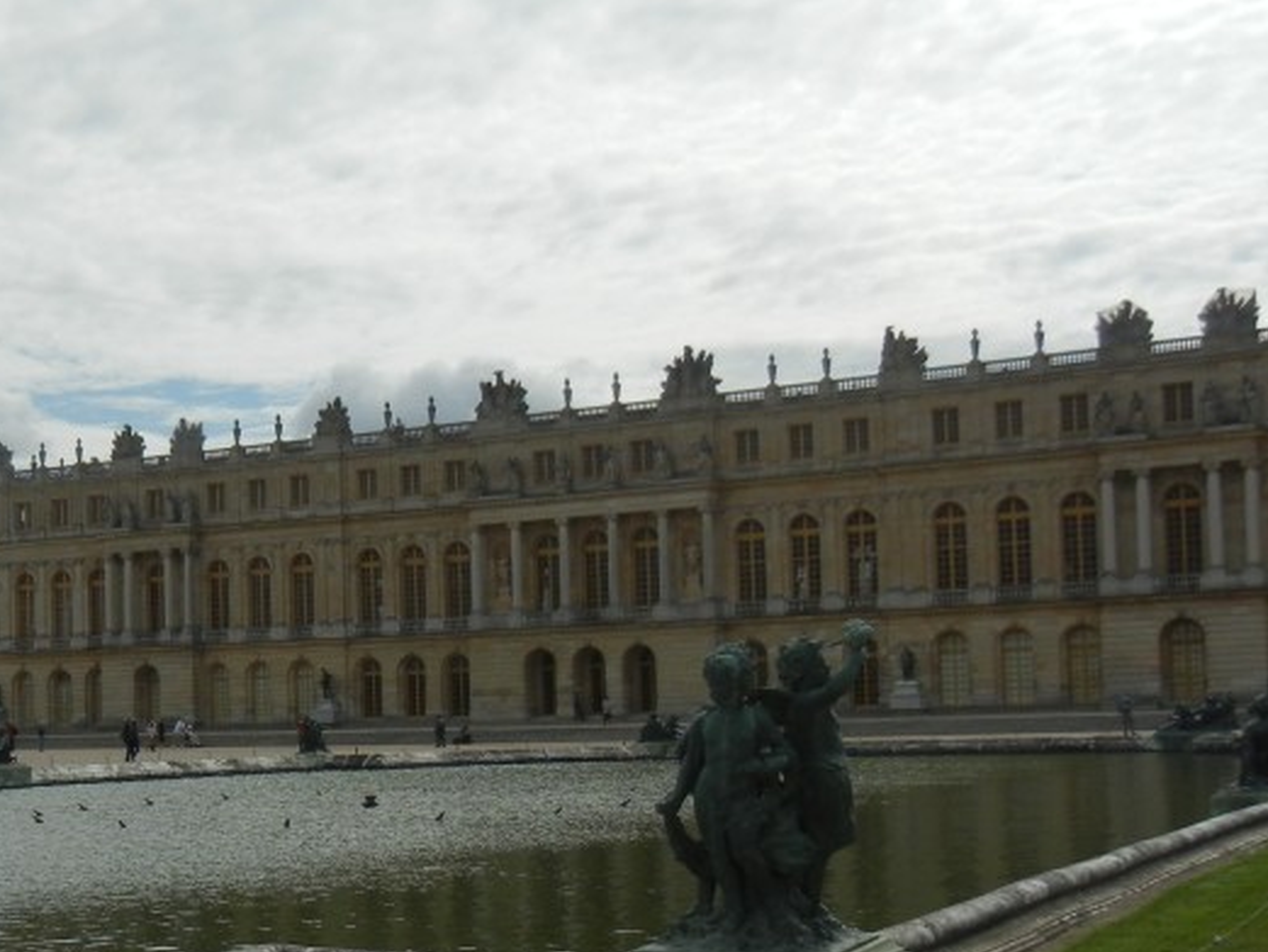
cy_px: 655
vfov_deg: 24.7
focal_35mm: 59
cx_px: 219
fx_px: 2162
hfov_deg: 31.7
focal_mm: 5.4
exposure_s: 1/918
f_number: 7
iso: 160
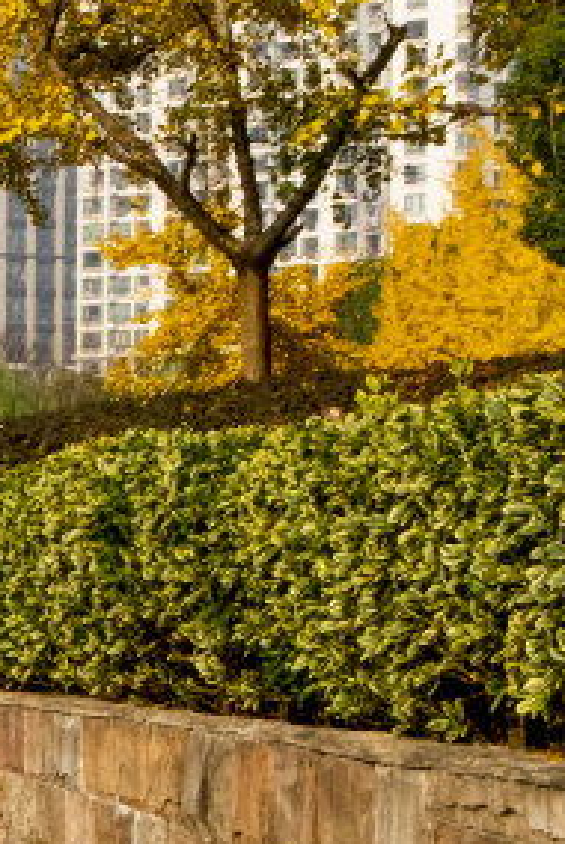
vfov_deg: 15.1
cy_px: 600
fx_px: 3170
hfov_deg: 9.6
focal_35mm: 135
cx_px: -514
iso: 400
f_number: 16
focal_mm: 21.4
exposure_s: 1/250
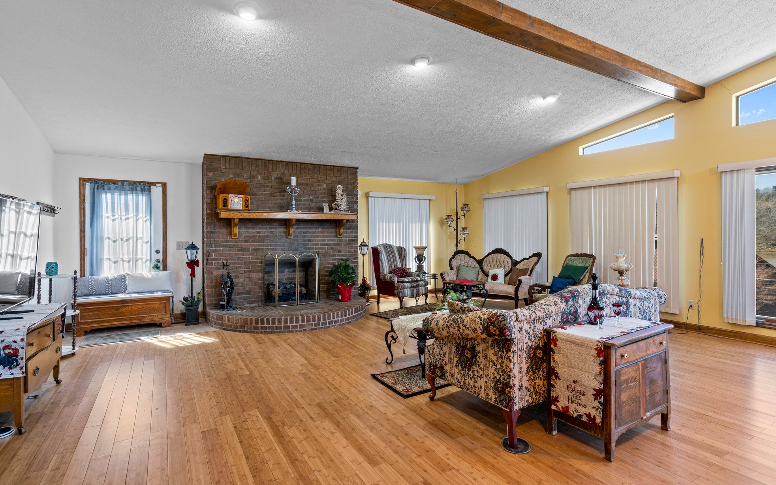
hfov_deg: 94.4
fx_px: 360
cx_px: 393
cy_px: 234
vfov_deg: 68.0
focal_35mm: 17
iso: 400
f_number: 7.1
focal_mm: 16
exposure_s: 1/5
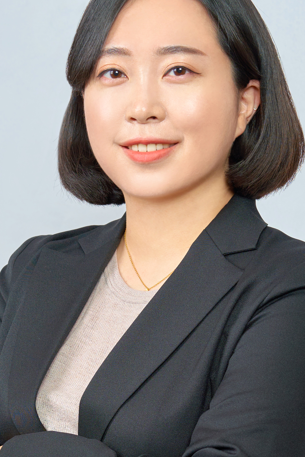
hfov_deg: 9.3
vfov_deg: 13.8
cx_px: 143
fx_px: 1880
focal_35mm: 148
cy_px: 334
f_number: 5.6
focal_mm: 55
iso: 200
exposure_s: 1/125
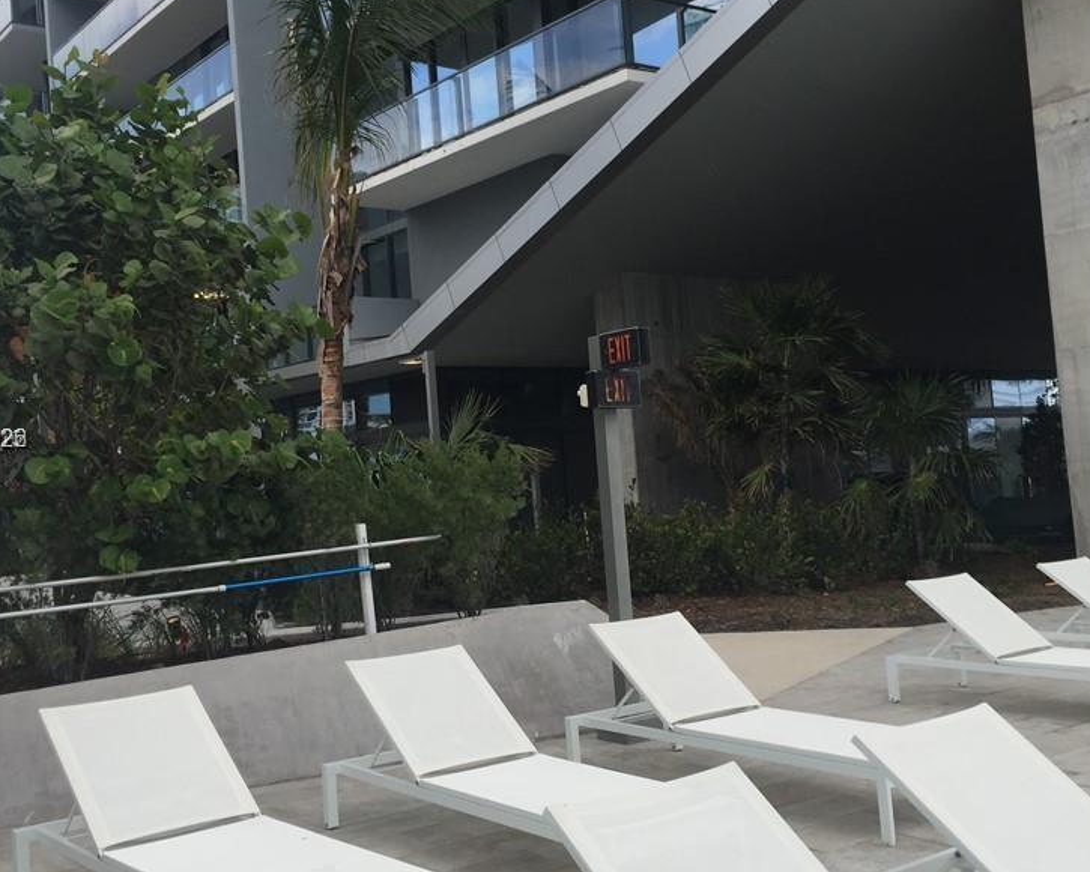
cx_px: 480
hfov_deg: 45.7
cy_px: 441
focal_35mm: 40
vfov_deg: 37.3
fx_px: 1290
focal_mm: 4.15
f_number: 2.2
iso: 32
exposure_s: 1/775
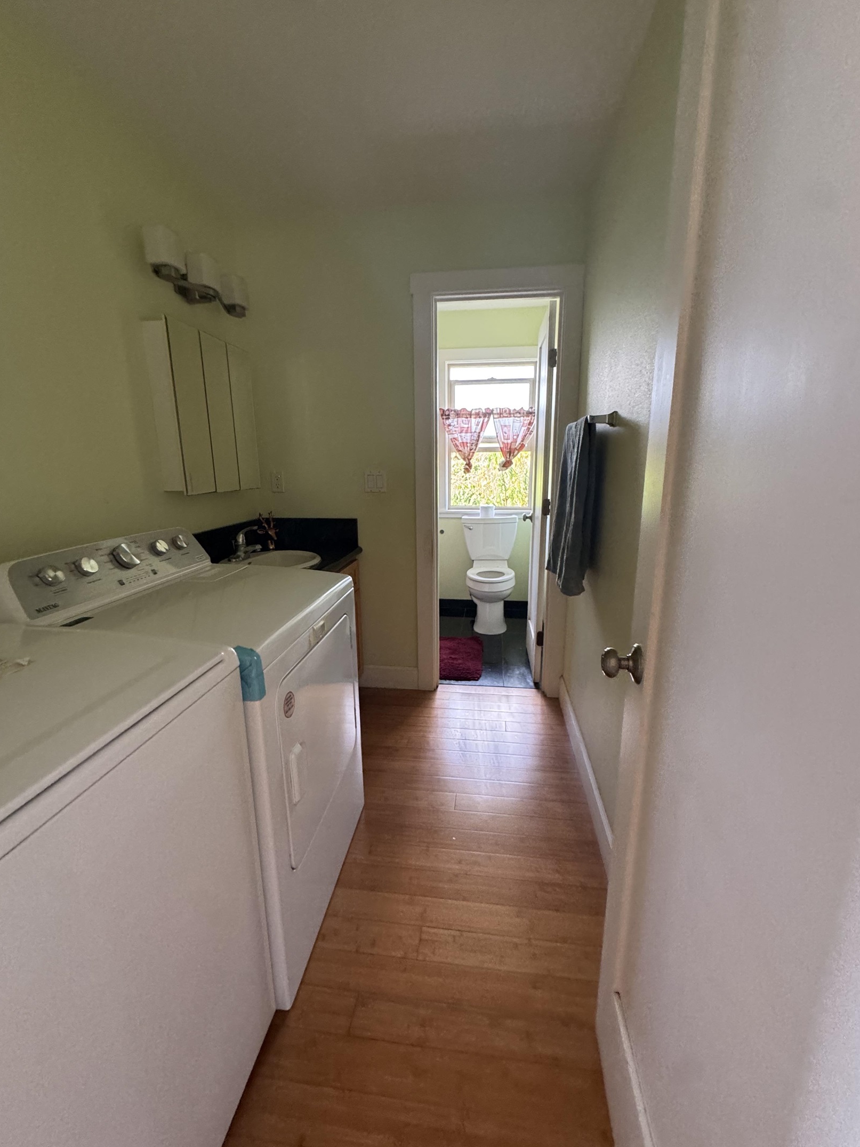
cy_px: 576
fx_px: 497
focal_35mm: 15
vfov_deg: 98.2
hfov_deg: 81.8
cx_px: 429
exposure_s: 1/86
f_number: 2.2
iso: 320
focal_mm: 2.22
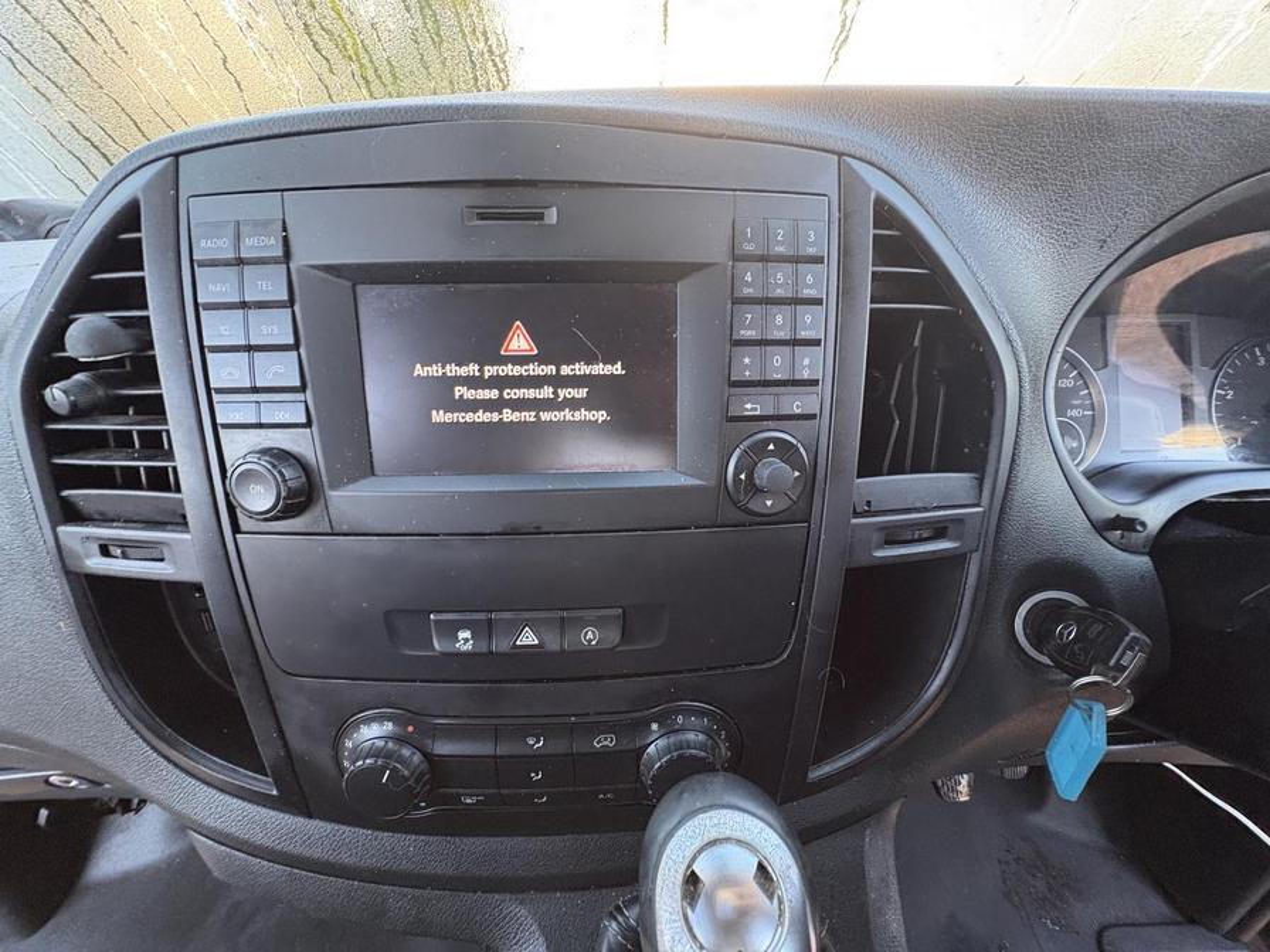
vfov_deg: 85.7
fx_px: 514
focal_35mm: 14
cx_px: 635
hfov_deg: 102.1
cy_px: 476
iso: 500
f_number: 2.2
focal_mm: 2.22
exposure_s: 1/60
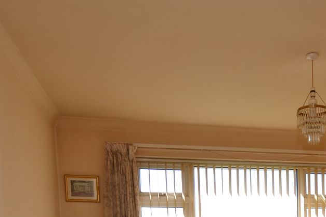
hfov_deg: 37.8
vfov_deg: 23.7
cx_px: 291
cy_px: 296
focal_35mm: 49
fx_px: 444
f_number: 5.6
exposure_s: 1/125
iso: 100
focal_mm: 10
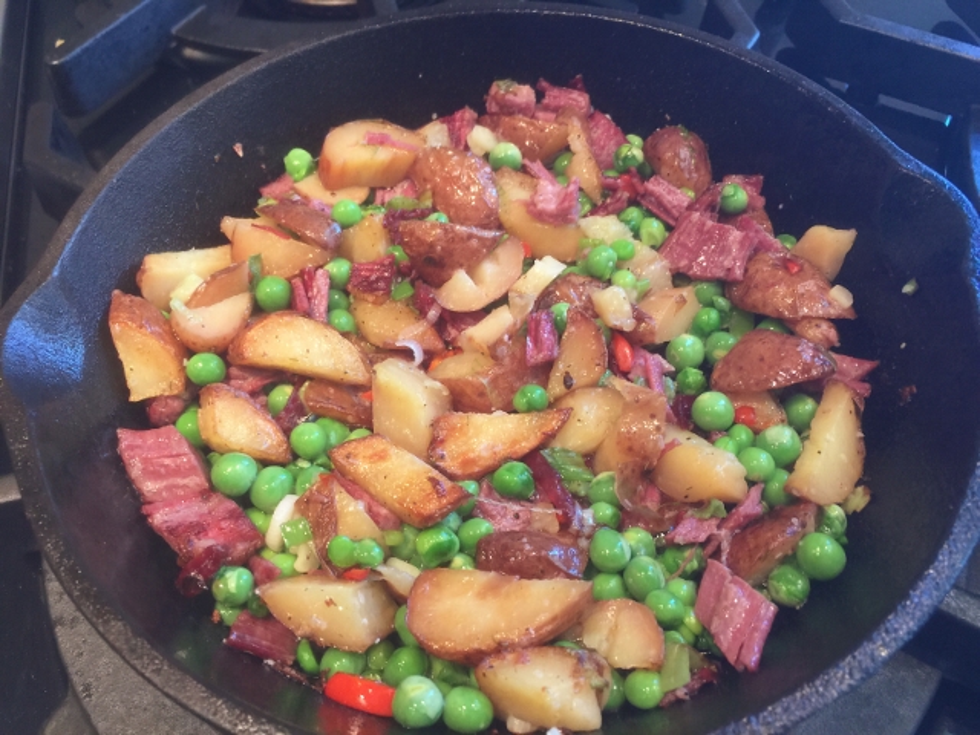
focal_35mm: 29
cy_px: 368
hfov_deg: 61.7
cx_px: 490
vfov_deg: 48.2
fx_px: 821
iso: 50
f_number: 2.2
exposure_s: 1/15
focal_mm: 4.15
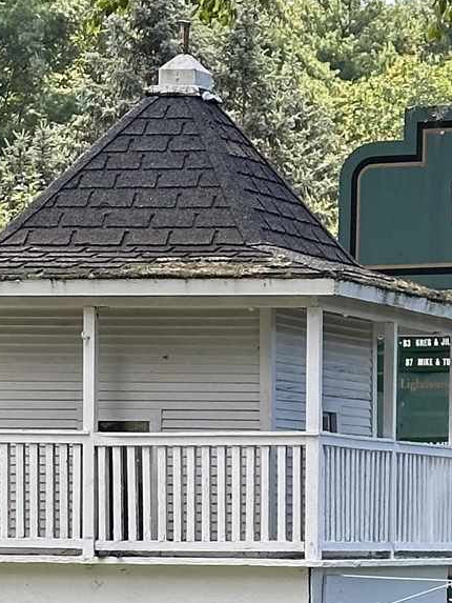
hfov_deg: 7.5
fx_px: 3359
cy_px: 668
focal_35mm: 193
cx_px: 731
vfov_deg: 10.1
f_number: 1.78
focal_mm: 6.86
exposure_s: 1/543
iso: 64
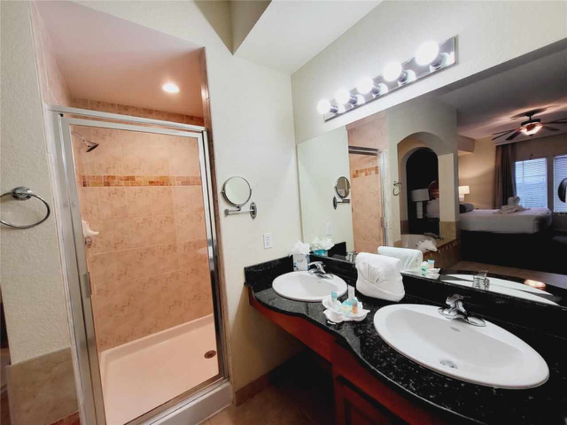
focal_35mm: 13
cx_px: 284
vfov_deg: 89.9
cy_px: 212
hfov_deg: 106.2
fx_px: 213
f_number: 2.2
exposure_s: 1/60
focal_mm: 1.74
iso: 80
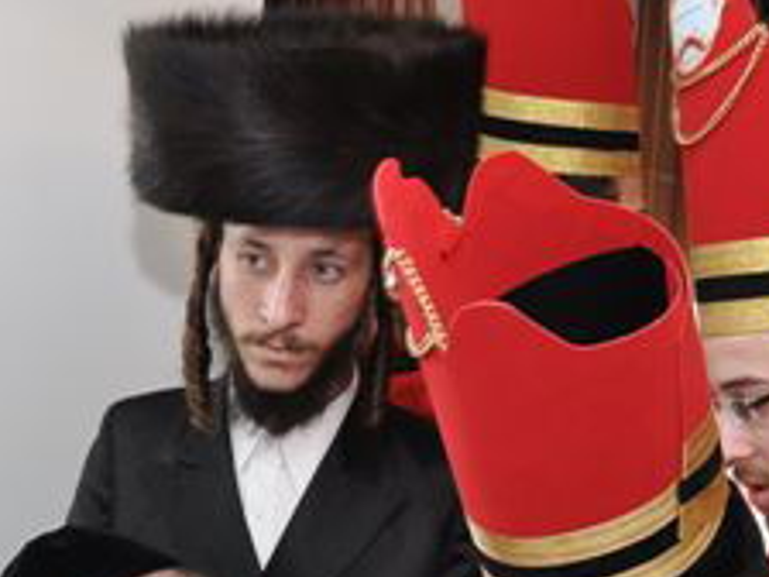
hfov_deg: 22.6
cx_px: 433
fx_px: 1919
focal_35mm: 86
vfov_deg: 16.6
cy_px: 641
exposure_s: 1/60
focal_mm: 21
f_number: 5
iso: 320
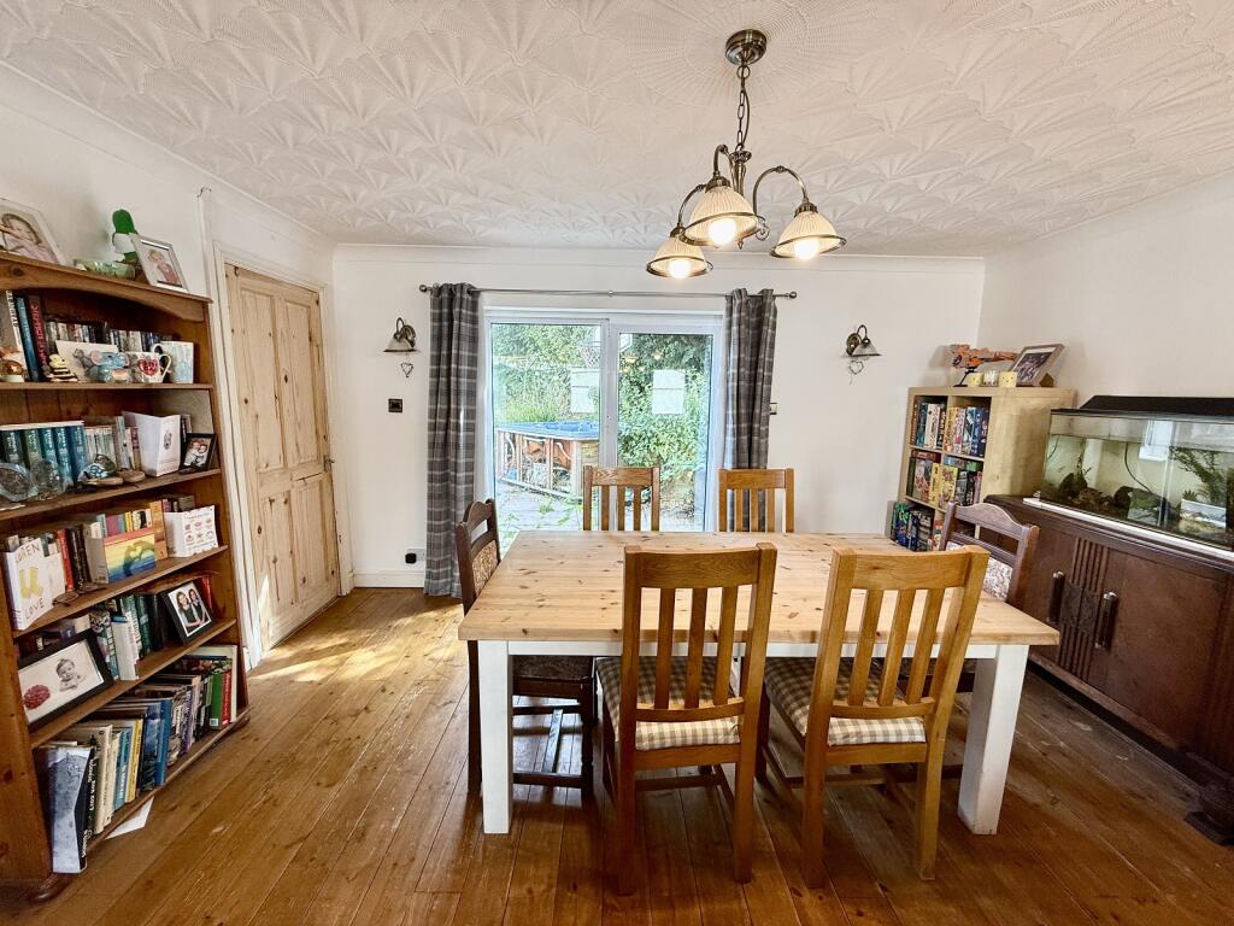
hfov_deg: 102.1
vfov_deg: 85.7
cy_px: 463
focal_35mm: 14
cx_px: 617
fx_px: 499
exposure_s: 1/100
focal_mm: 2.22
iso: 100
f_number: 2.2
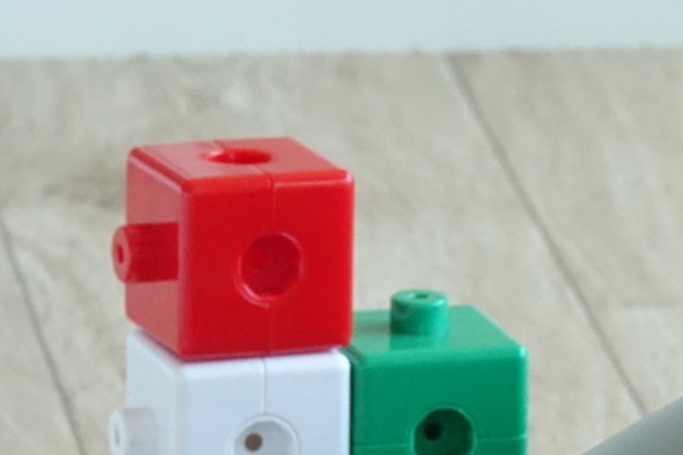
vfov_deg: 2.5
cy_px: 679
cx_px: 1102
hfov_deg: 3.8
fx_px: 10298
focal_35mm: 543
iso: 1600
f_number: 6.3
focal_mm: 52.82
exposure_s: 1/160
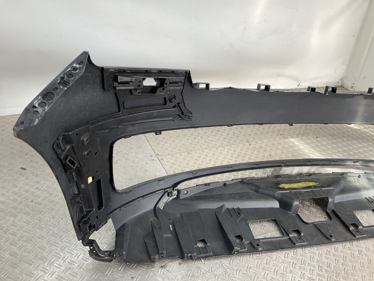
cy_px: 140
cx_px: 187
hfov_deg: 61.7
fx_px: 313
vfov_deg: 48.2
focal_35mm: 29
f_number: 1.8
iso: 16
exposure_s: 1/159
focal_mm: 3
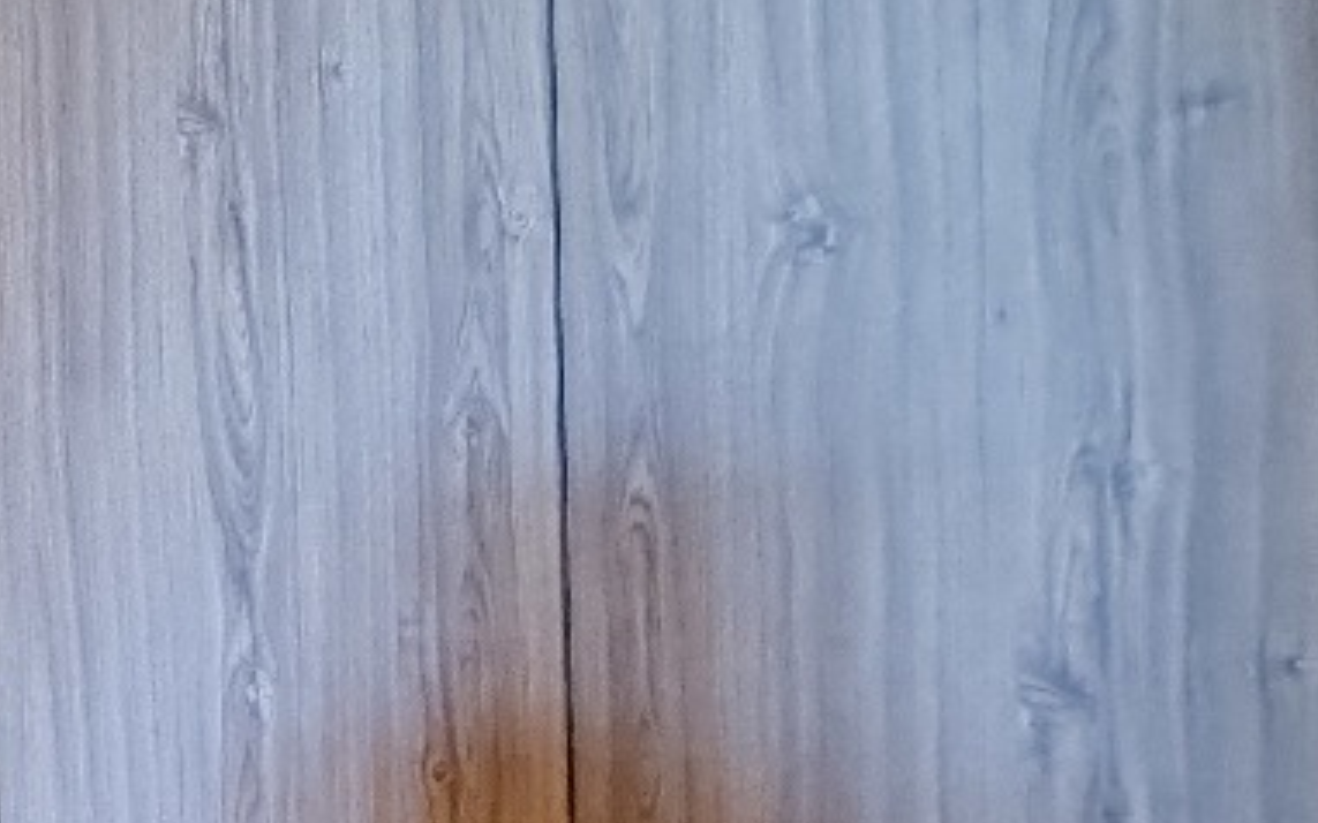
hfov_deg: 36.5
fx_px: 1329
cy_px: 740
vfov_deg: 32.7
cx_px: -360
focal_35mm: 37
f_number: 2.2
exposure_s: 1/33
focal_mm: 2.2
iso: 640
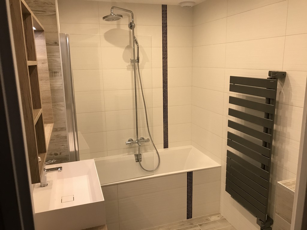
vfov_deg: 49.7
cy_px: 115
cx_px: 154
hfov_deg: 63.4
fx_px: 248
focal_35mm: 28
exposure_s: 1/33
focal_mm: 3.99
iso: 32
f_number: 1.8
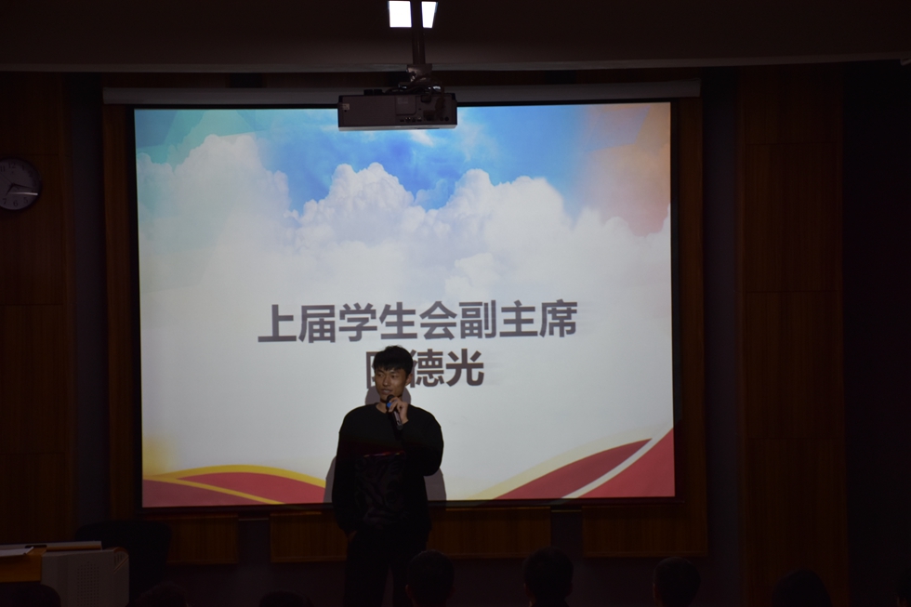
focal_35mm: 93
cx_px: 456
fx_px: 2353
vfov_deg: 14.7
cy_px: 304
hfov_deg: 21.9
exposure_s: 1/100
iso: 400
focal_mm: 62
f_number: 5
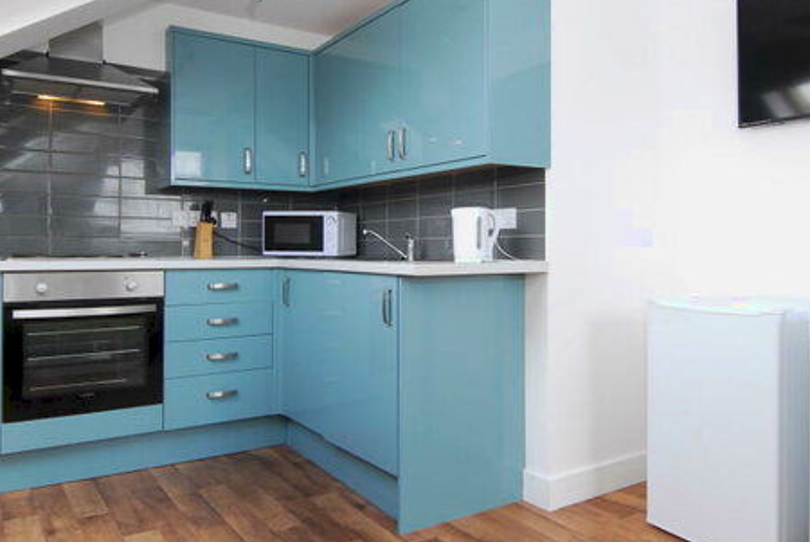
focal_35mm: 28
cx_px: 436
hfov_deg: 65.3
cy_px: 236
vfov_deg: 46.4
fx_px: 631
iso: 400
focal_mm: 12
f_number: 5.6
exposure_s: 1/80
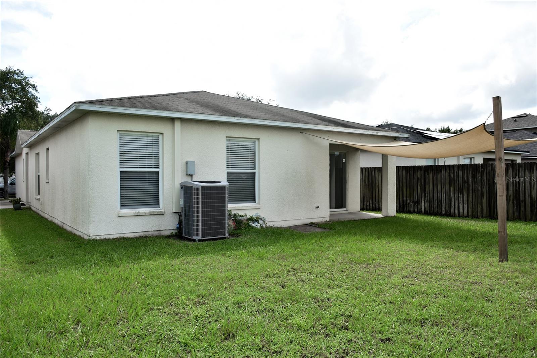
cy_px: 179
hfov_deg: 67.4
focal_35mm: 27
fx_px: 403
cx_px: 268
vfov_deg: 47.9
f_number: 7.1
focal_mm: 18
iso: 100
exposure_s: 1/250
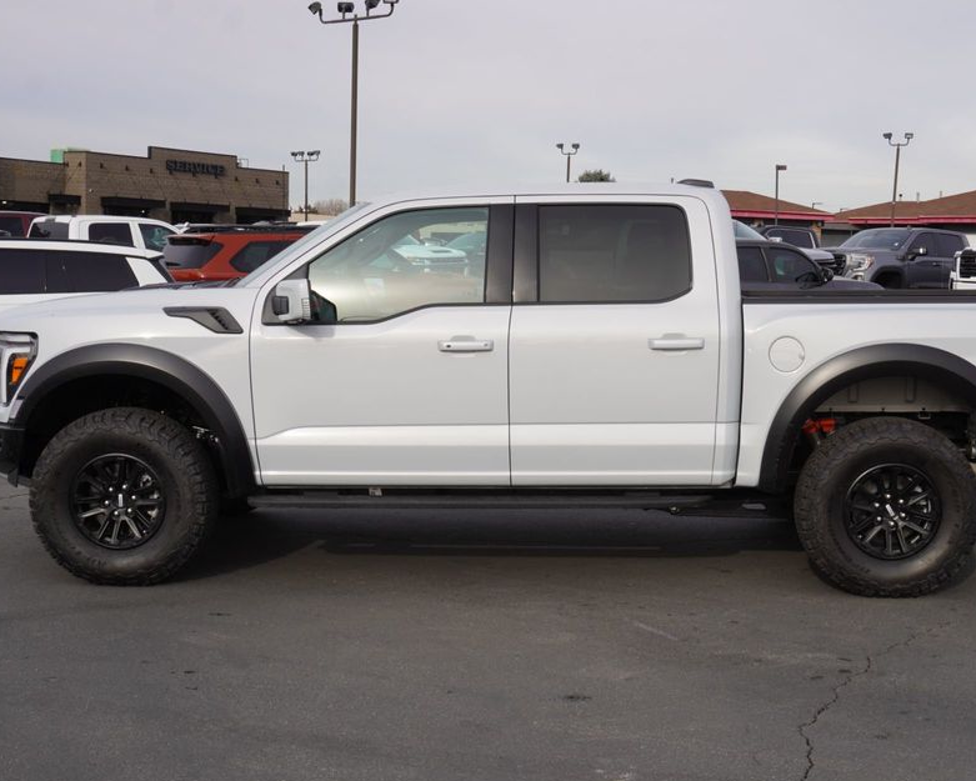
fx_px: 1387
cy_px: 406
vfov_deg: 31.5
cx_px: 547
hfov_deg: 38.7
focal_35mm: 48
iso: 100
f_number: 10
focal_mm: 26
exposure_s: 1/125
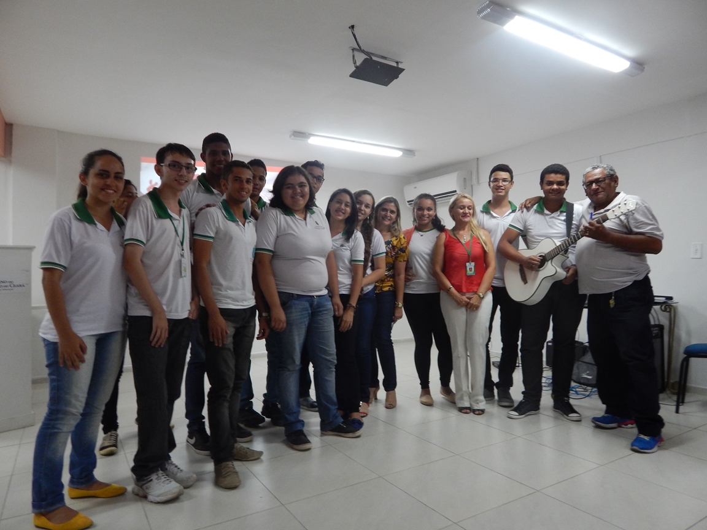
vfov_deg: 58.9
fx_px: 470
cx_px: 354
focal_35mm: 23
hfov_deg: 73.9
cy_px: 265
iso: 250
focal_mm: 4
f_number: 3
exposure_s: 1/30
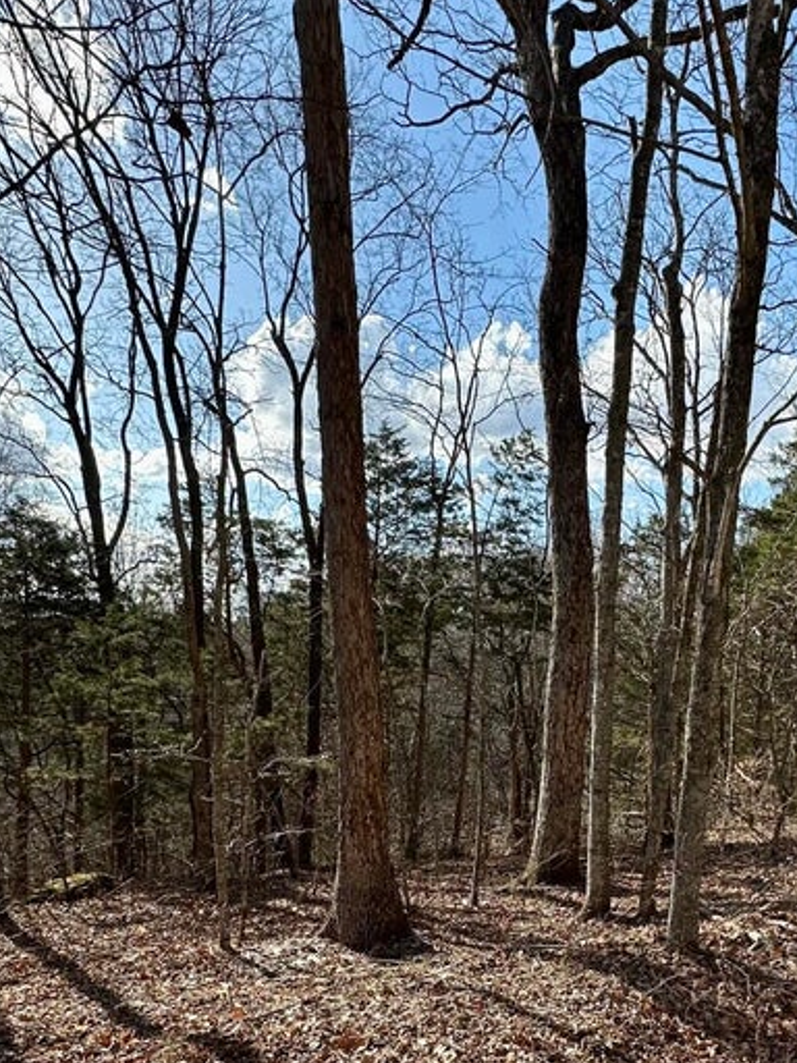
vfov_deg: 58.7
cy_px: 847
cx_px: 521
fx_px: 860
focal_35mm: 28
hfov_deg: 49.0
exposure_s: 1/882
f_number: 2.2
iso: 40
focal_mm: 2.22
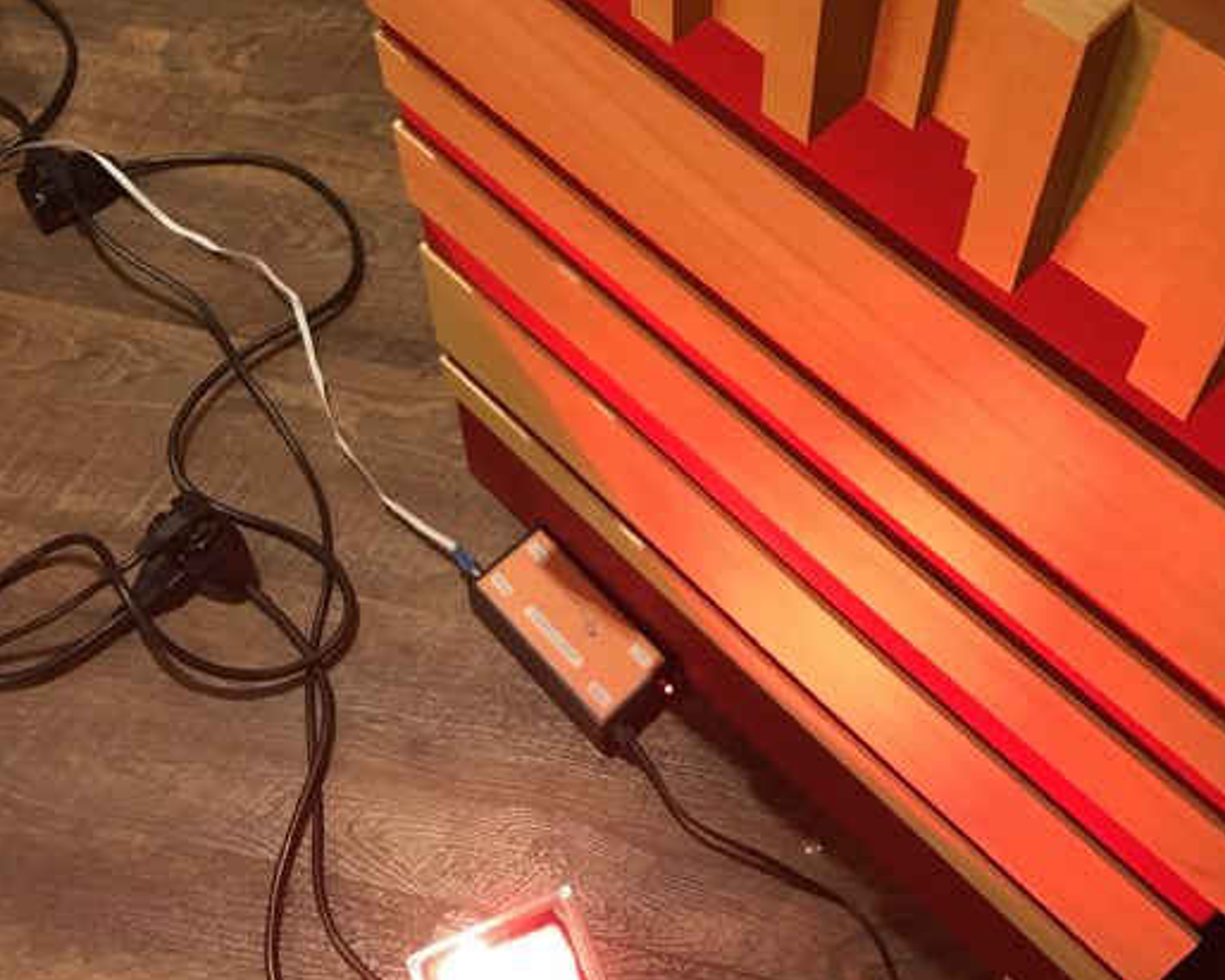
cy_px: 201
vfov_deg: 33.2
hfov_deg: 42.0
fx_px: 1595
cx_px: 679
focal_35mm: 44
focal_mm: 3.99
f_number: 1.8
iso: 64
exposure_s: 1/17
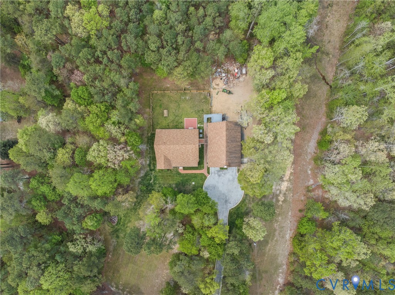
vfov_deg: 56.7
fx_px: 274
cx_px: 198
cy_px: 148
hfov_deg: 71.6
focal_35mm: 24
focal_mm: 12.29
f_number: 5
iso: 400
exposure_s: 1/15
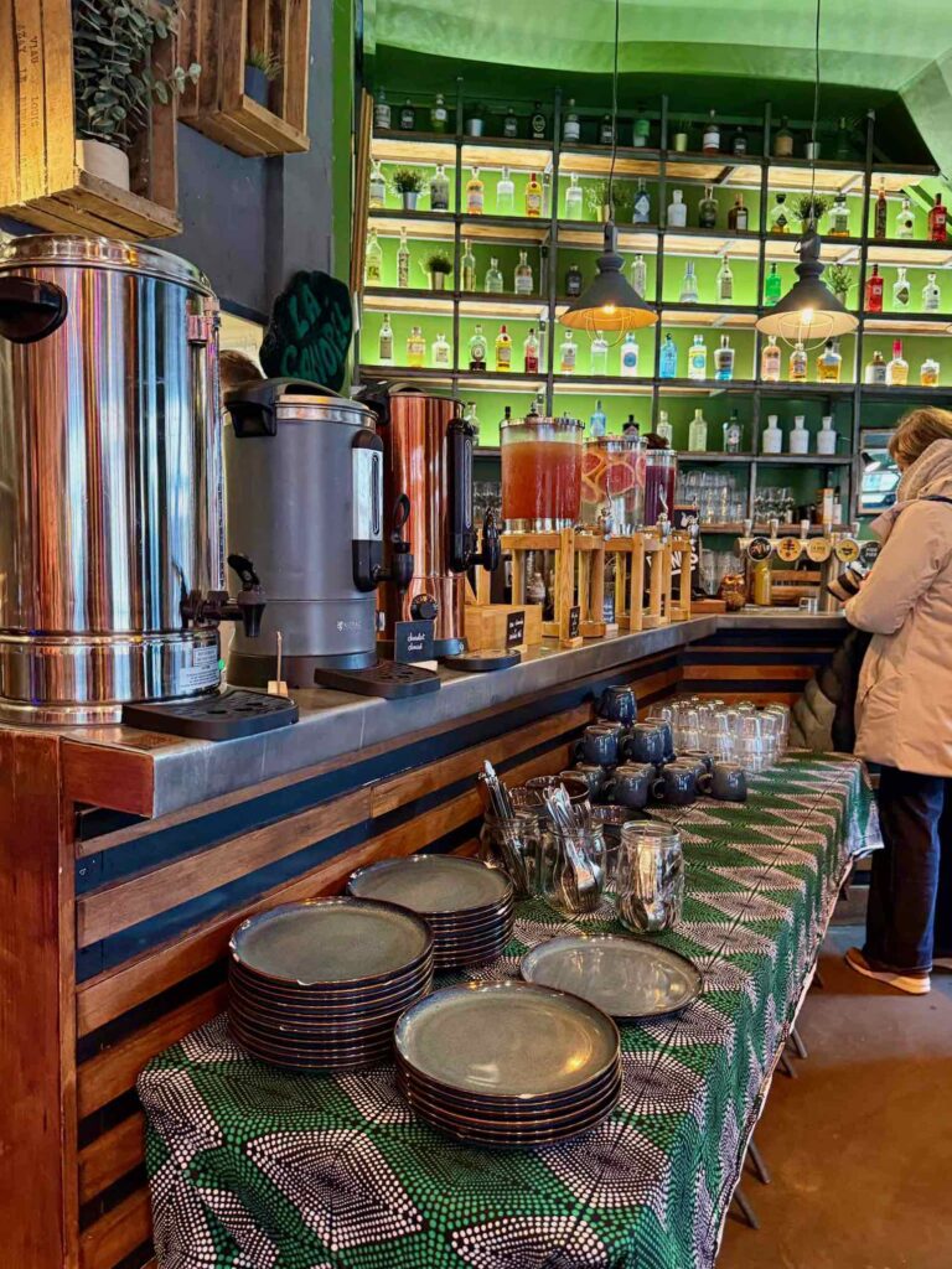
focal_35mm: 24
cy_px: 634
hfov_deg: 56.8
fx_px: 880
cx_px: 476
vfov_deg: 71.6
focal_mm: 6.76
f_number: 1.78
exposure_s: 1/33
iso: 640
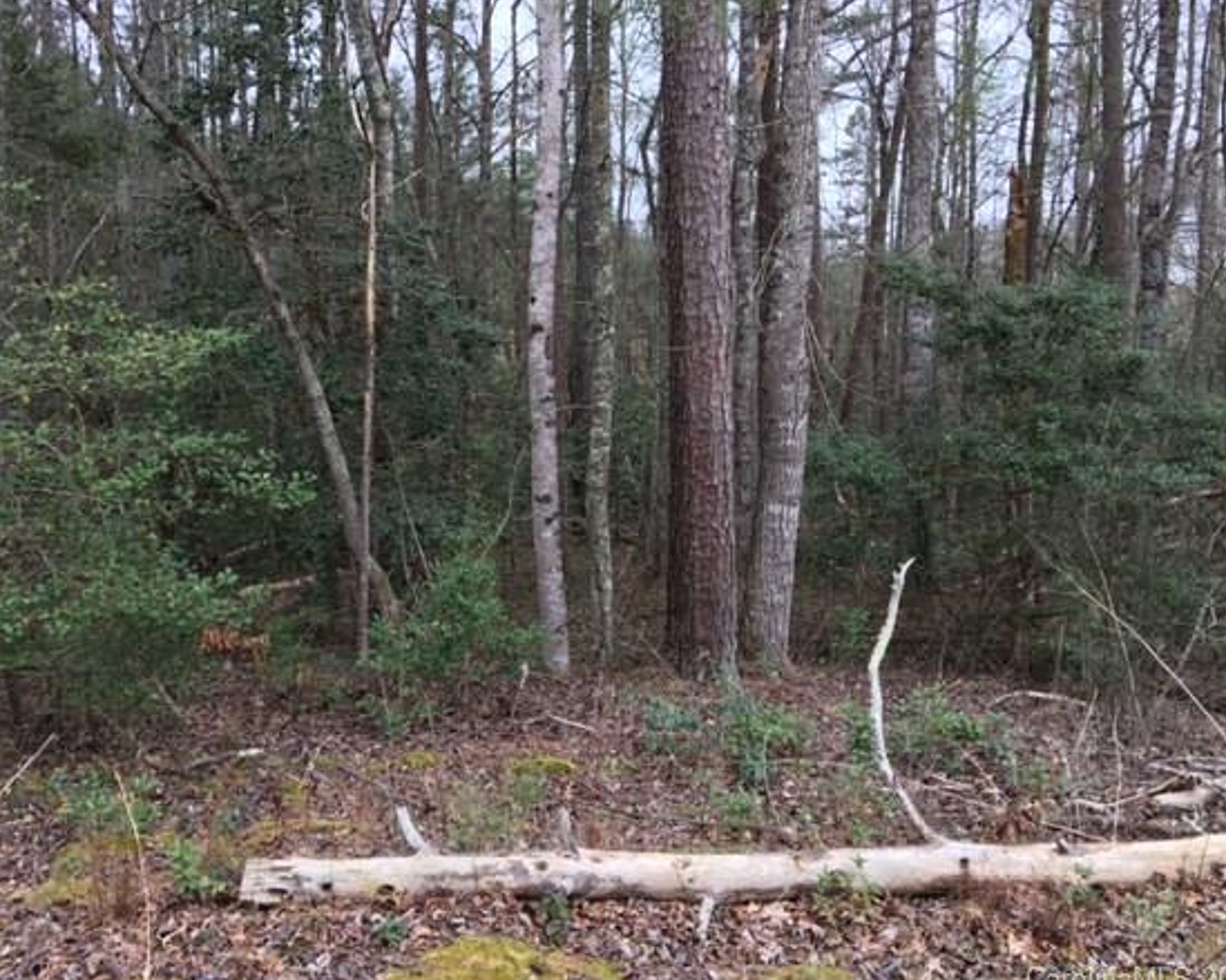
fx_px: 1197
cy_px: 464
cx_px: 567
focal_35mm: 33
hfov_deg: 54.2
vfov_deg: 44.5
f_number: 2.2
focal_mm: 4.15
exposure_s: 1/120
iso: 40
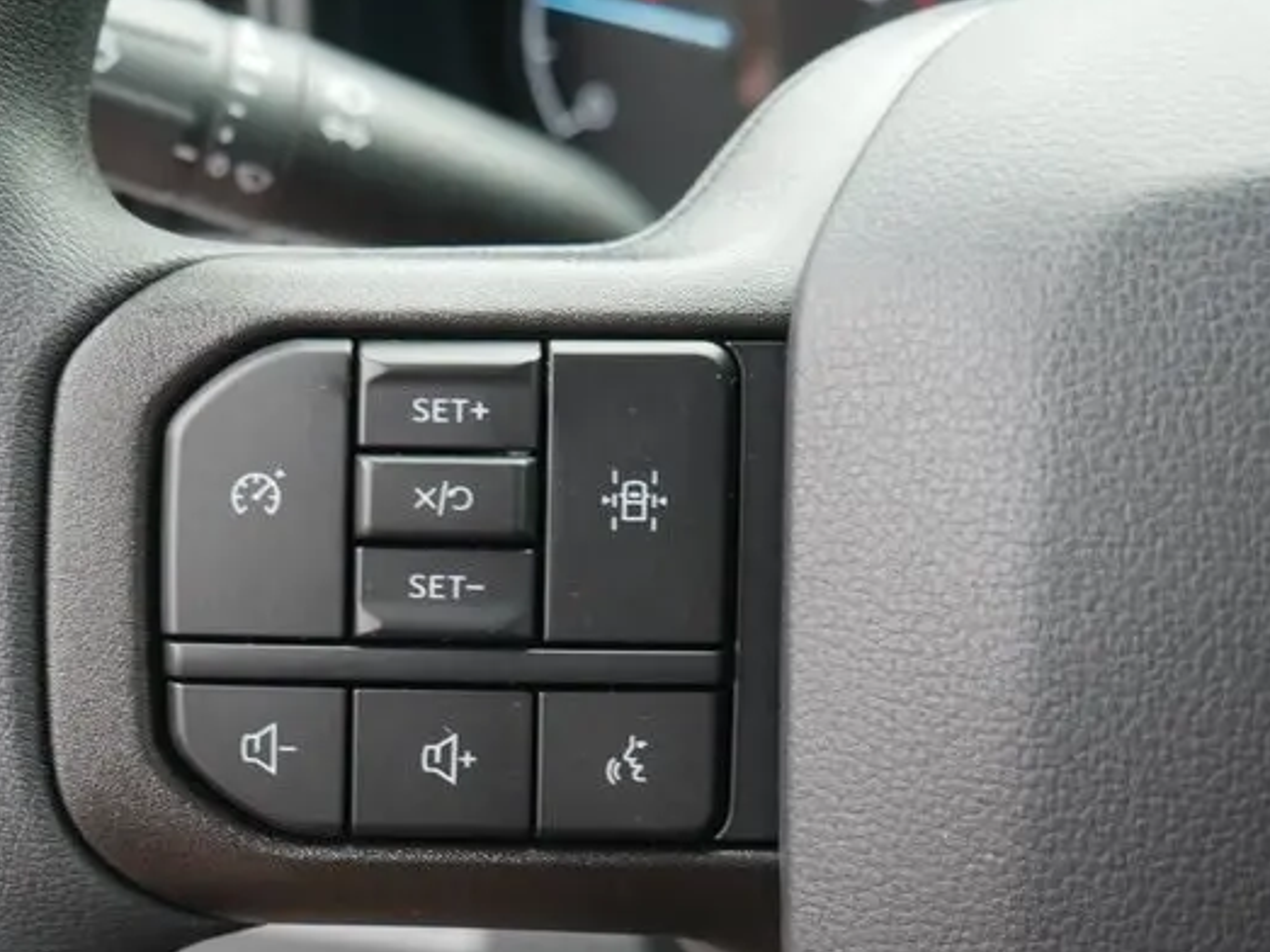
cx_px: 559
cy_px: 540
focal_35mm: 49
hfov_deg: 38.9
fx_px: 1797
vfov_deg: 29.6
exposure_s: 1/60
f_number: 4.5
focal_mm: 20
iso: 200
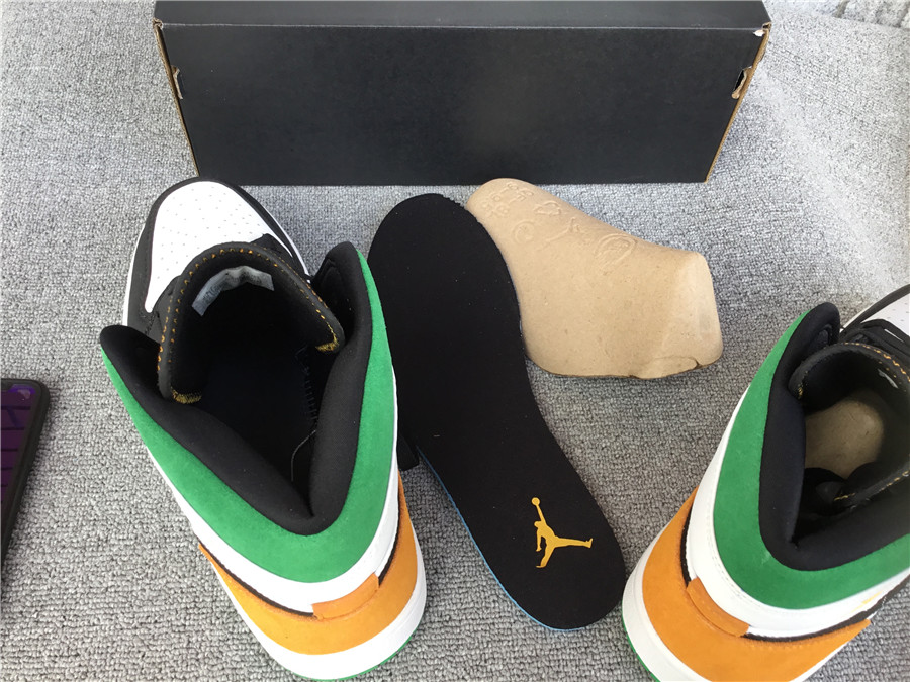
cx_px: 455
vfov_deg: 45.4
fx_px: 815
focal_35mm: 31
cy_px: 341
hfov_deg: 58.4
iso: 40
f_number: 2.4
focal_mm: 3.3
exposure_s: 1/100
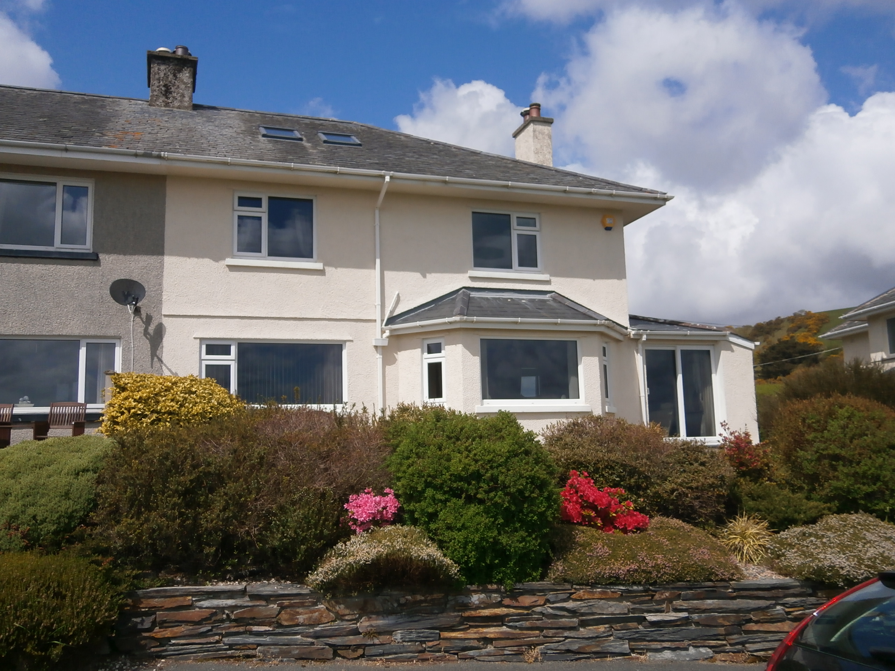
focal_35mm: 31
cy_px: 336
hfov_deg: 58.4
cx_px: 448
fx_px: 802
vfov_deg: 45.4
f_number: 8.3
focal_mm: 5.5
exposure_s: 1/320
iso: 80
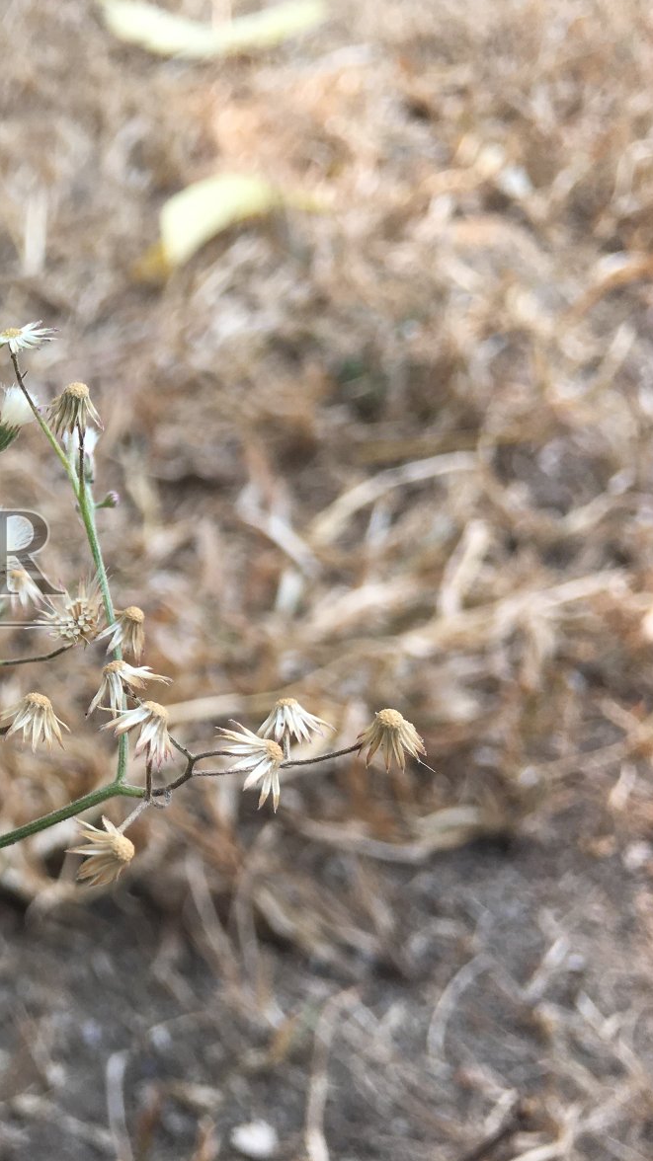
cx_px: -96
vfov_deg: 47.4
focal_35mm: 43
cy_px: 577
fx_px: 1324
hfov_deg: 25.3
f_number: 2.2
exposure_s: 1/379
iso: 25
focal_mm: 4.15
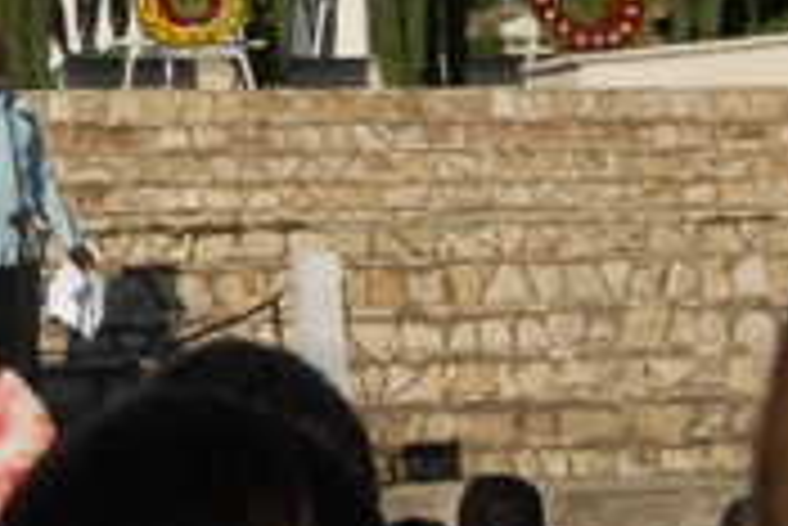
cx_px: -5
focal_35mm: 224
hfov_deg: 9.1
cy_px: -45
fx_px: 4907
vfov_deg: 6.1
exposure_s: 1/640
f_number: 13
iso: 400
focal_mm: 34
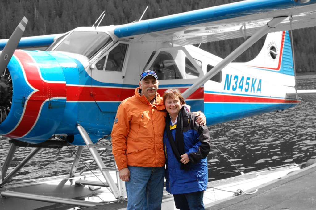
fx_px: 592
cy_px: 105
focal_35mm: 68
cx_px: 158
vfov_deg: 20.1
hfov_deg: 29.9
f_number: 10
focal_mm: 45
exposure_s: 1/250
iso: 360
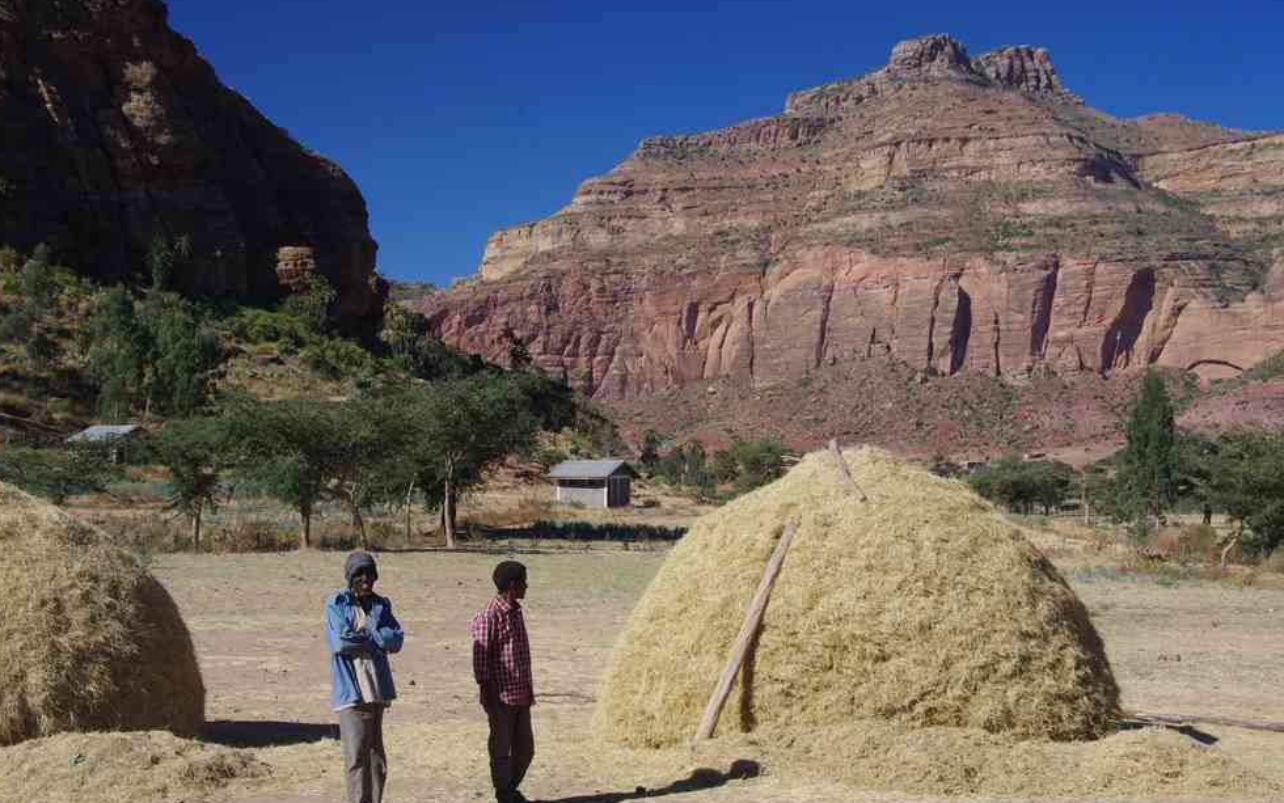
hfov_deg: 37.2
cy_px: 417
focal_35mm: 55
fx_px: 1908
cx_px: 639
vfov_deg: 23.8
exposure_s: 1/100
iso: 200
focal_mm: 35
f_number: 11
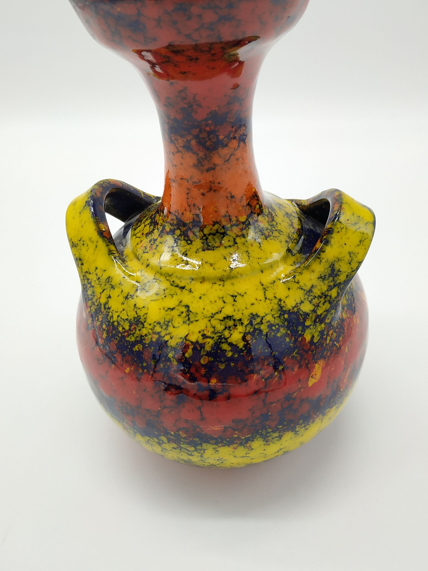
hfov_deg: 49.7
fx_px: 462
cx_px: 231
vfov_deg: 63.3
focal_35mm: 28
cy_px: 252
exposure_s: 1/340
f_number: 1.9
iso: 200
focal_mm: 3.94
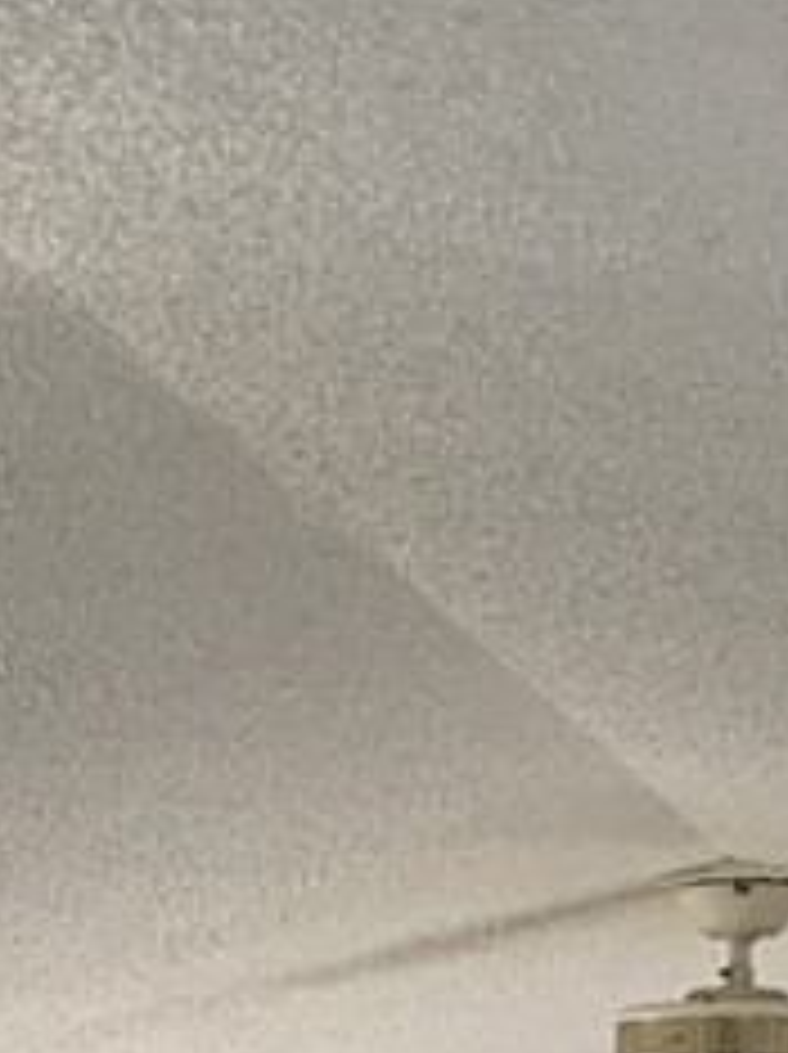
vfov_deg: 9.5
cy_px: 2974
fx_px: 5200
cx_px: 554
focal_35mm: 171
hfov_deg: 8.7
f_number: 1.8
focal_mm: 4.25
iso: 50
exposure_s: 1/120
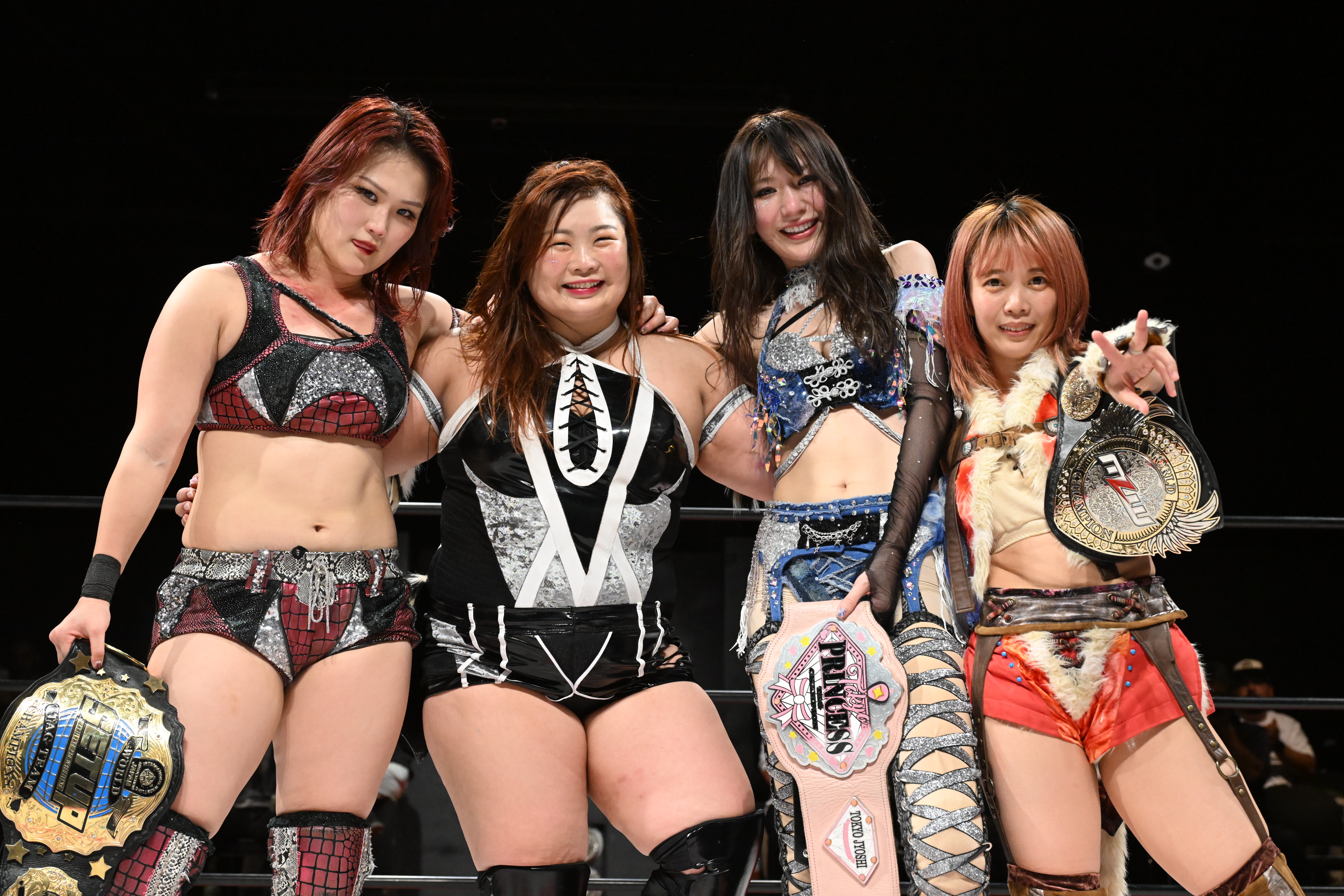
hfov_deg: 36.9
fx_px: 2016
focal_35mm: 54
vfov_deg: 25.1
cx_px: 672
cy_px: 448
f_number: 5
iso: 5000
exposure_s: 1/800
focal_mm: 54
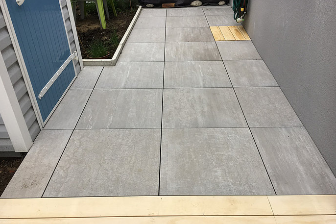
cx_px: 168
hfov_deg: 60.3
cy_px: 113
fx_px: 289
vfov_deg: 42.3
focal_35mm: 31
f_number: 2.2
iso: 40
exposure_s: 1/100
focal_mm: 4.15
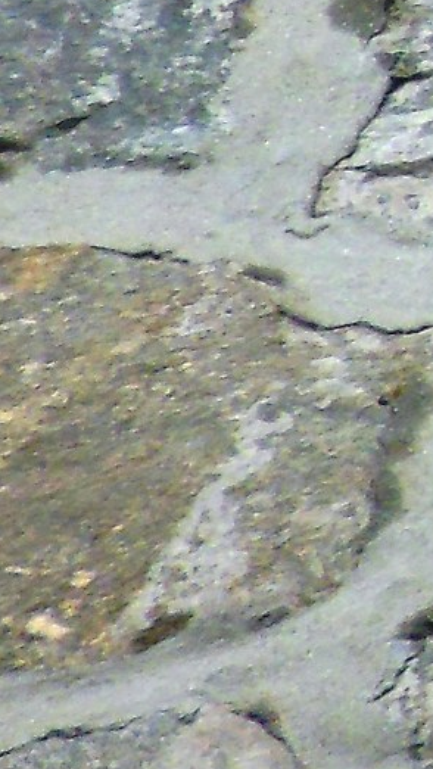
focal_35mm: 2273
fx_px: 46350
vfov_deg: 0.9
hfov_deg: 0.5
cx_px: 1672
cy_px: -530
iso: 400
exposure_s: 1/250
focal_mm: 81
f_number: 5.9
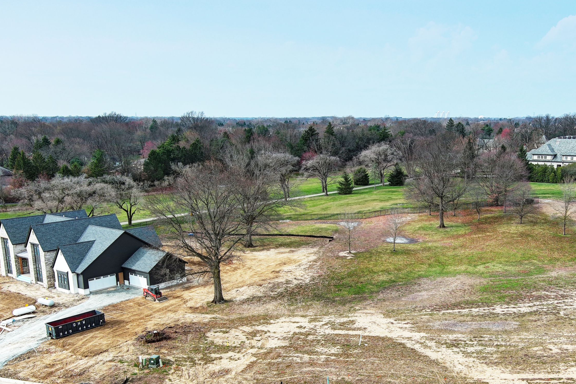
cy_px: 258
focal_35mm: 40
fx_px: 640
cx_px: 396
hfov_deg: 47.5
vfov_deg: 33.1
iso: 100
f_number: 2.8
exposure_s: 1/800
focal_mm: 10.6
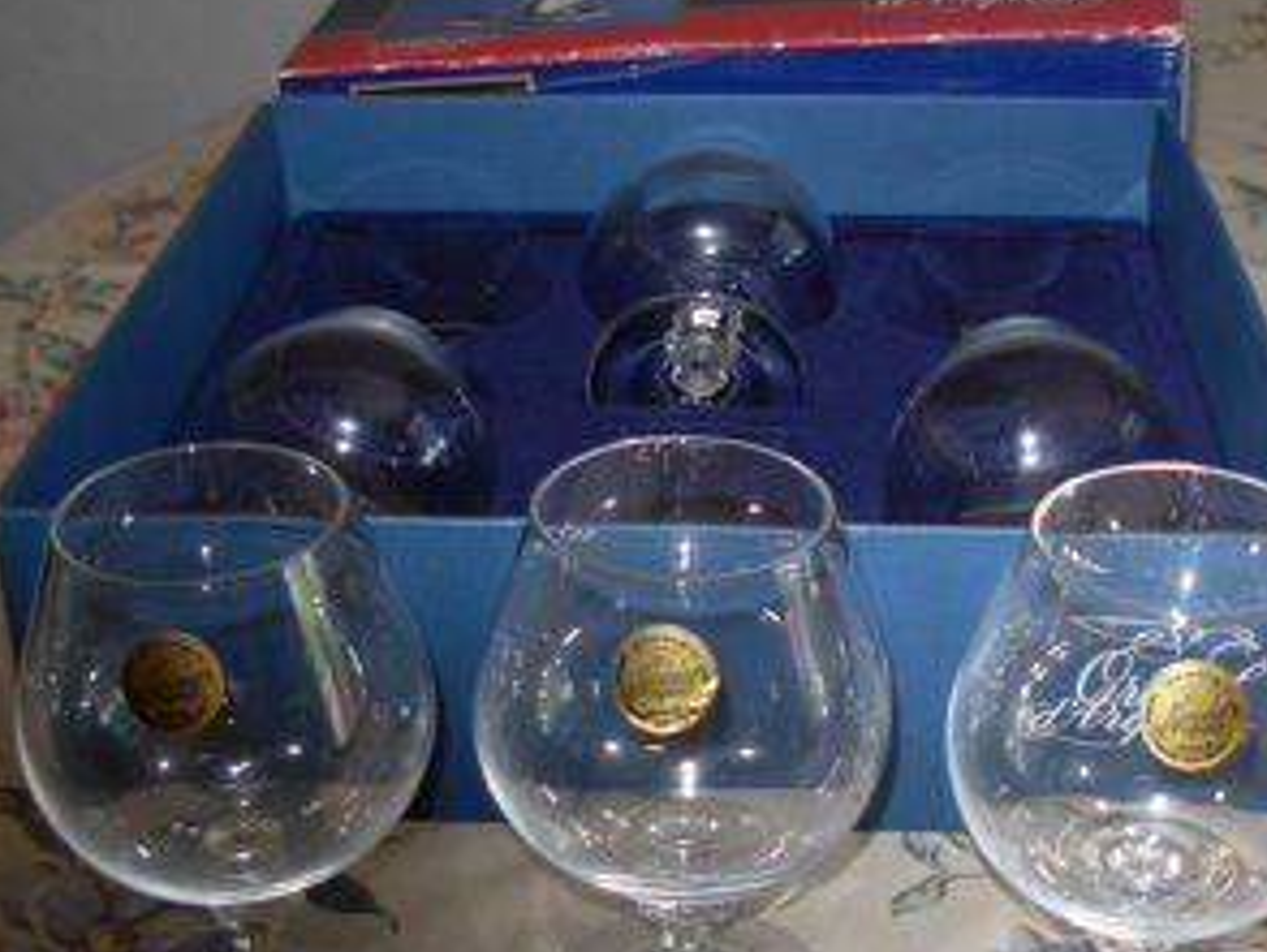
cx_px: 720
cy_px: 573
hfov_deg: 31.1
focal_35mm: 62
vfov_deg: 23.6
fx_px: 2271
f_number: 2.9
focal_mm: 6.3
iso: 79
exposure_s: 1/22.6
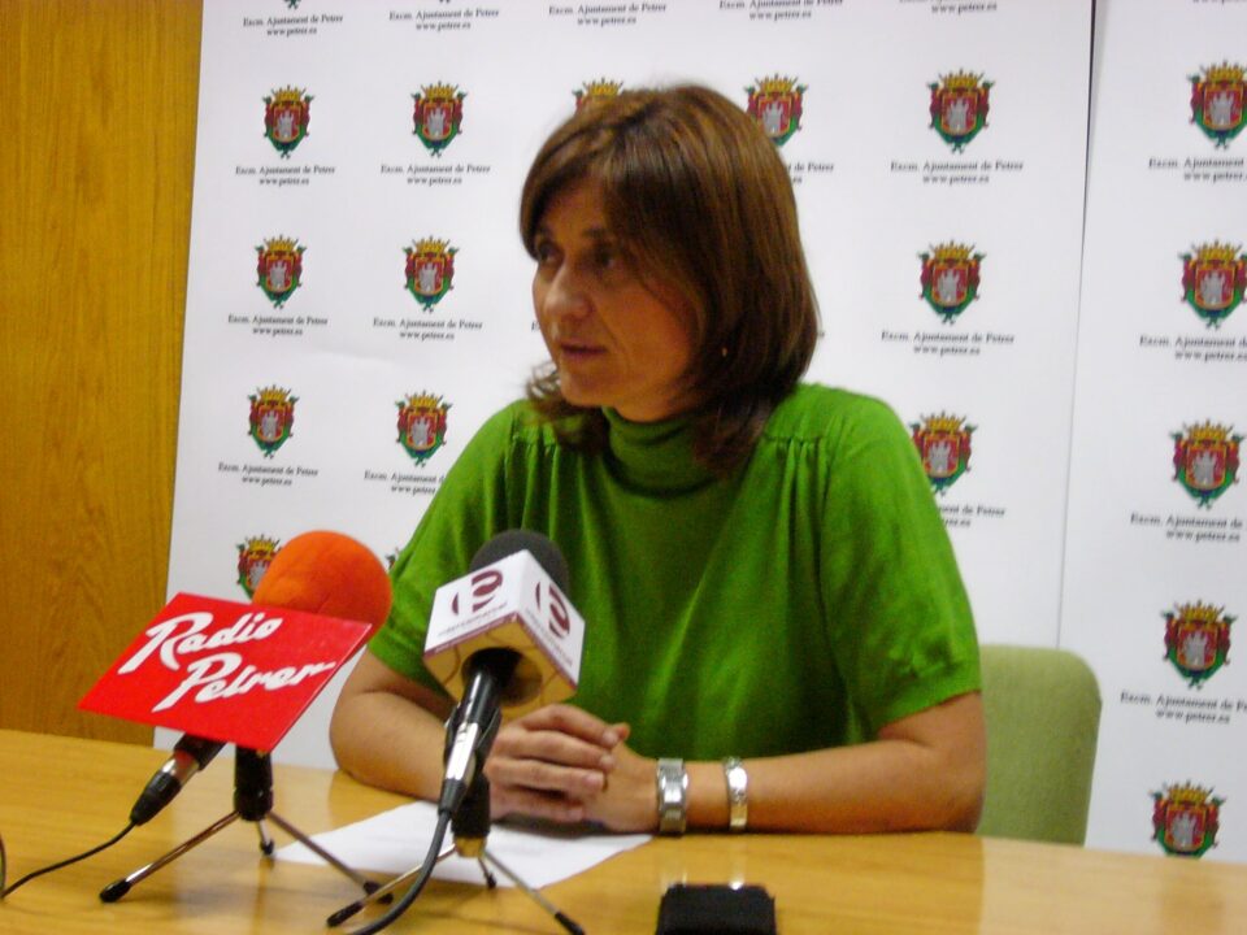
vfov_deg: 21.0
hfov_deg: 27.8
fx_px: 2522
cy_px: 468
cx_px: 624
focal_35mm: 70
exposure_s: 1/13
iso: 200
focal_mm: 11.6
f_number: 4
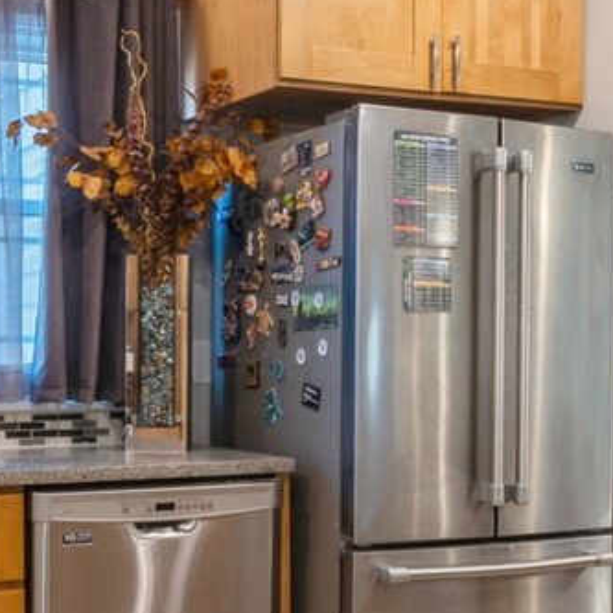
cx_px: 287
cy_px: 412
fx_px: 1242
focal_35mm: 62
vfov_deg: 27.5
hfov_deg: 27.7
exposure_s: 1/1.25
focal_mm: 10
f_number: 8
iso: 100
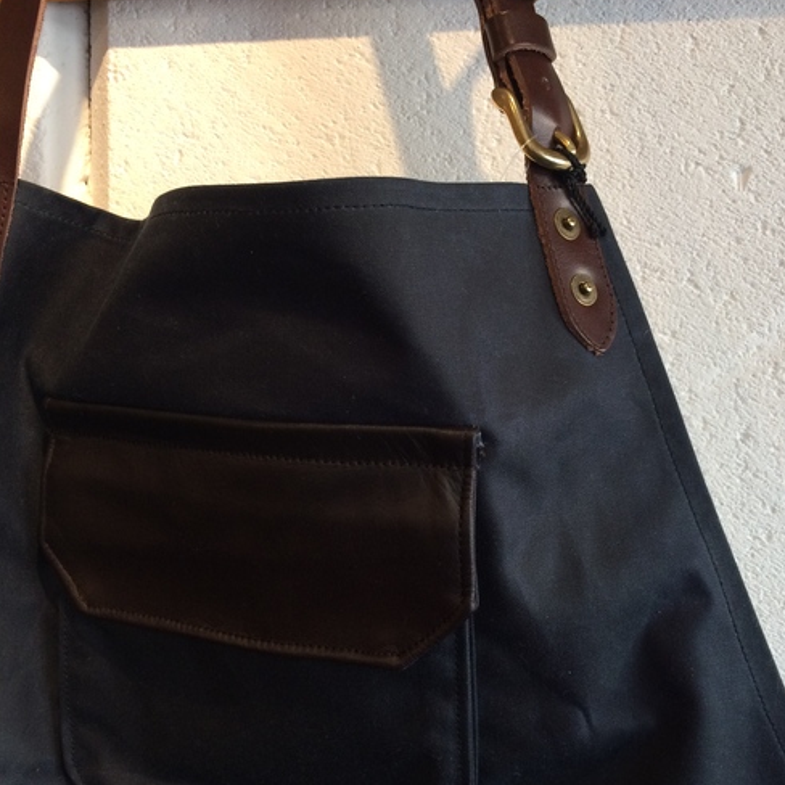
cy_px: 461
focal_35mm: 35
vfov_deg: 47.0
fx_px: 898
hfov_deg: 47.2
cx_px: 401
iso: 64
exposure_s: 1/30
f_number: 2.2
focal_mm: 4.15
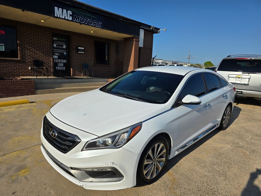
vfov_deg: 58.9
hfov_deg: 73.9
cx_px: 130
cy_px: 98
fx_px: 173
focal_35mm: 23
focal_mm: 6.3
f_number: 1.7
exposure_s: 1/1199
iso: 12
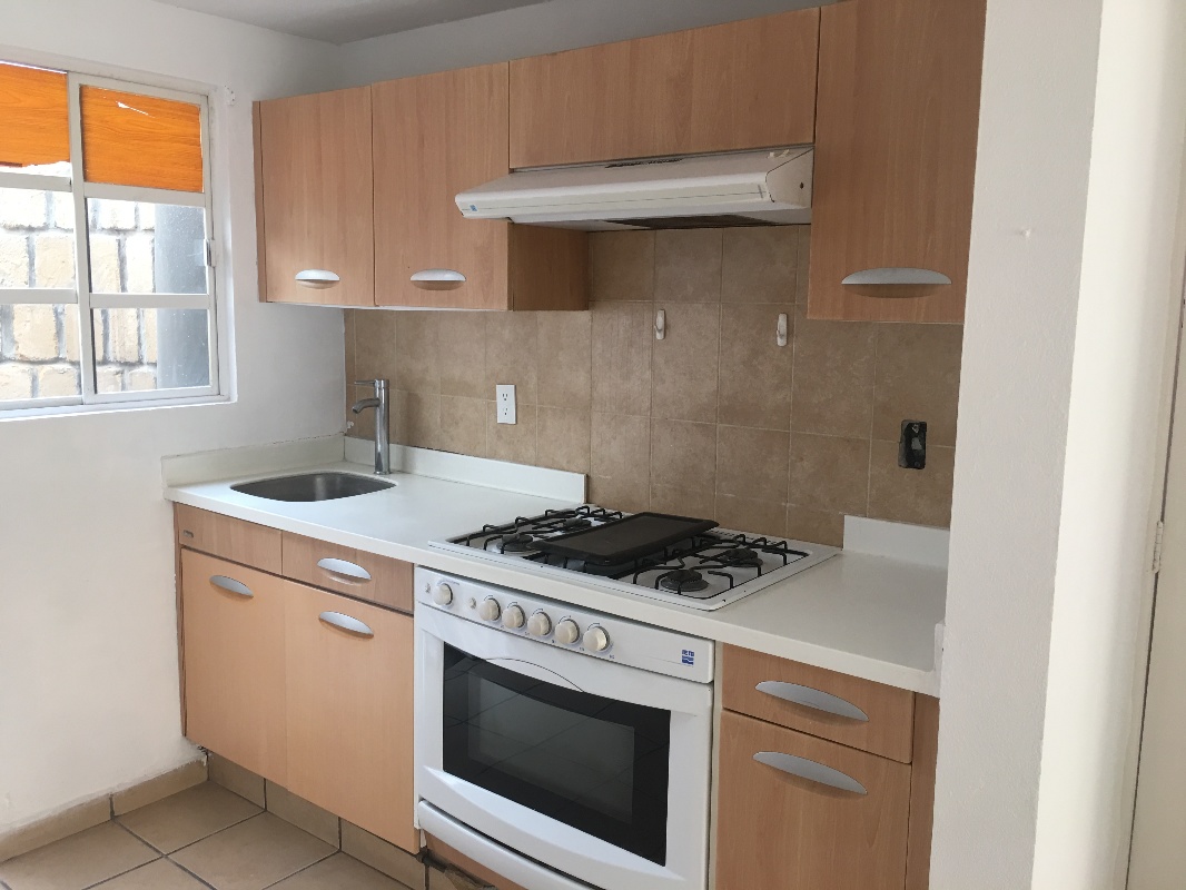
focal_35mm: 29
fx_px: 994
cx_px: 593
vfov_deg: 48.2
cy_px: 445
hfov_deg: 61.6
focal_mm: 4.15
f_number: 2.2
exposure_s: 1/30
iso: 25
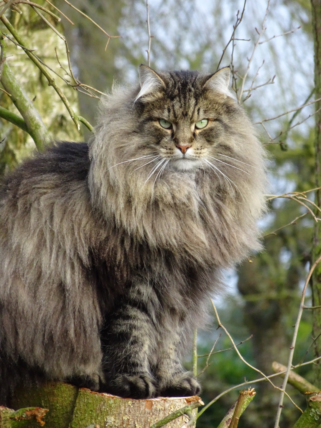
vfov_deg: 3.9
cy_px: 214
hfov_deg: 2.9
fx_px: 6355
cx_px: 160
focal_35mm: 514
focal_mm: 87.78
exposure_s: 1/250
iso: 640
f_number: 6.3
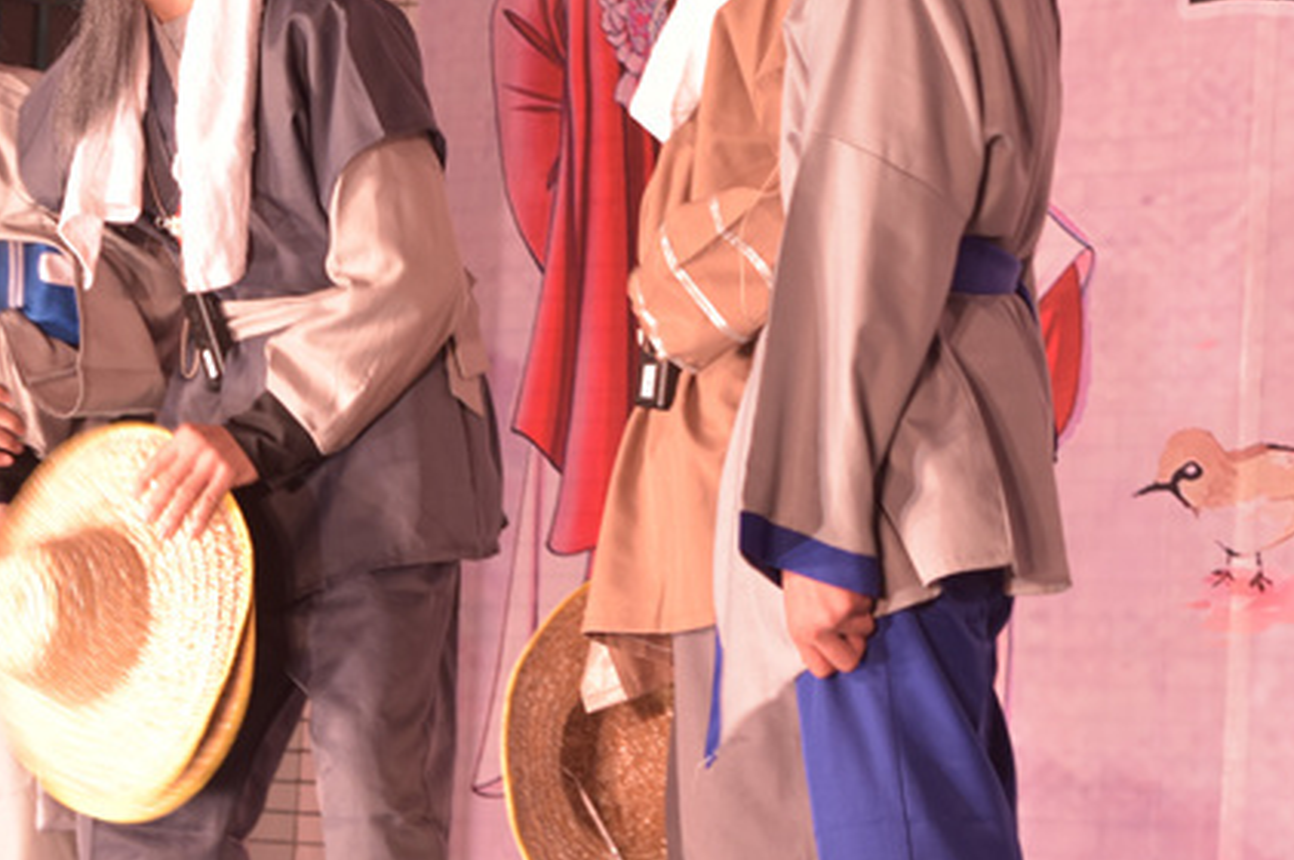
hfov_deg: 10.5
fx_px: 7046
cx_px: 412
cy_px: 147
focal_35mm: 196
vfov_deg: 7.0
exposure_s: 1/25
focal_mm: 55
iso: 320
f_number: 5.6
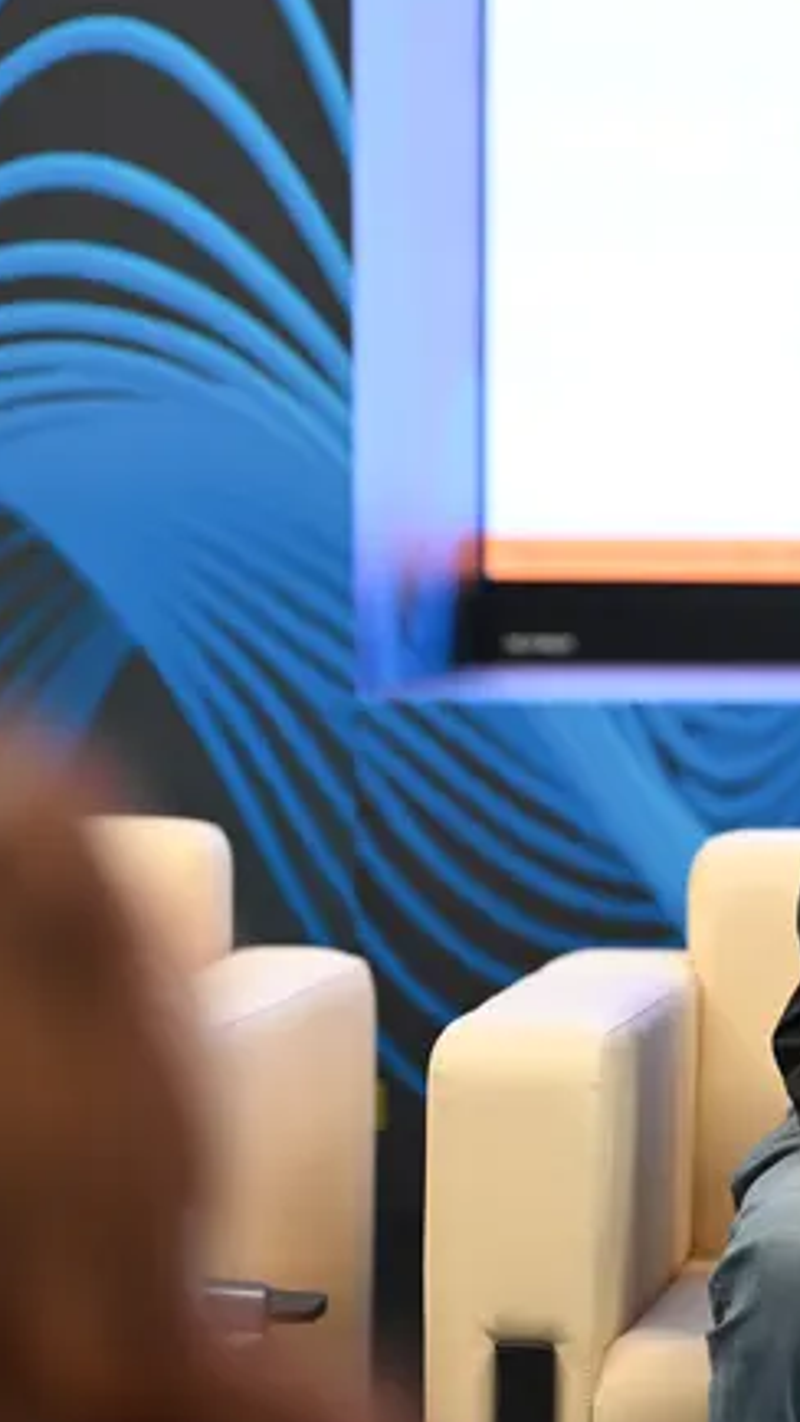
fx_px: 8602
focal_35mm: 228
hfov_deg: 5.3
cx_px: 964
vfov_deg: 9.5
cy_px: 703
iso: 800
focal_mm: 135
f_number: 1.8
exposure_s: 1/200
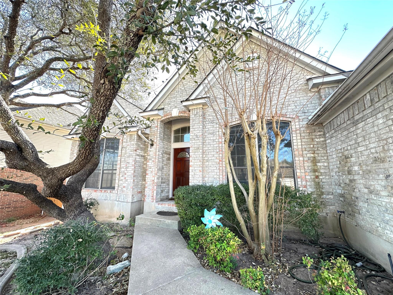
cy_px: 148
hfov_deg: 102.1
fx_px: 159
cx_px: 196
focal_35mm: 14
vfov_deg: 85.7
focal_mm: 2.22
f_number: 2.2
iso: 50
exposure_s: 1/99
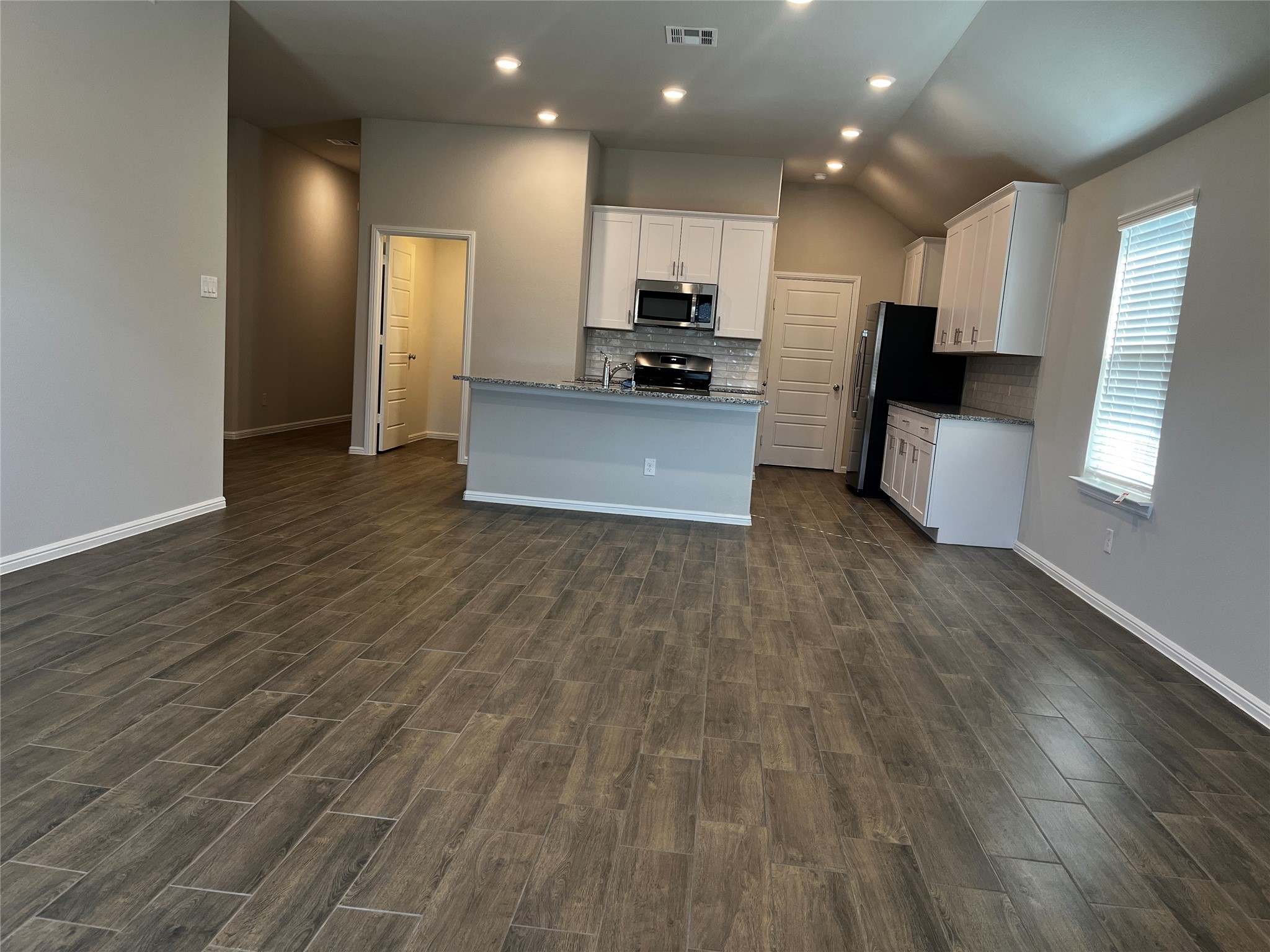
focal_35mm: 26
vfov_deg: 53.1
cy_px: 476
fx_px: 954
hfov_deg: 67.3
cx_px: 635
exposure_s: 1/60
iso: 64
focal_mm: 5.1
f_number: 1.6
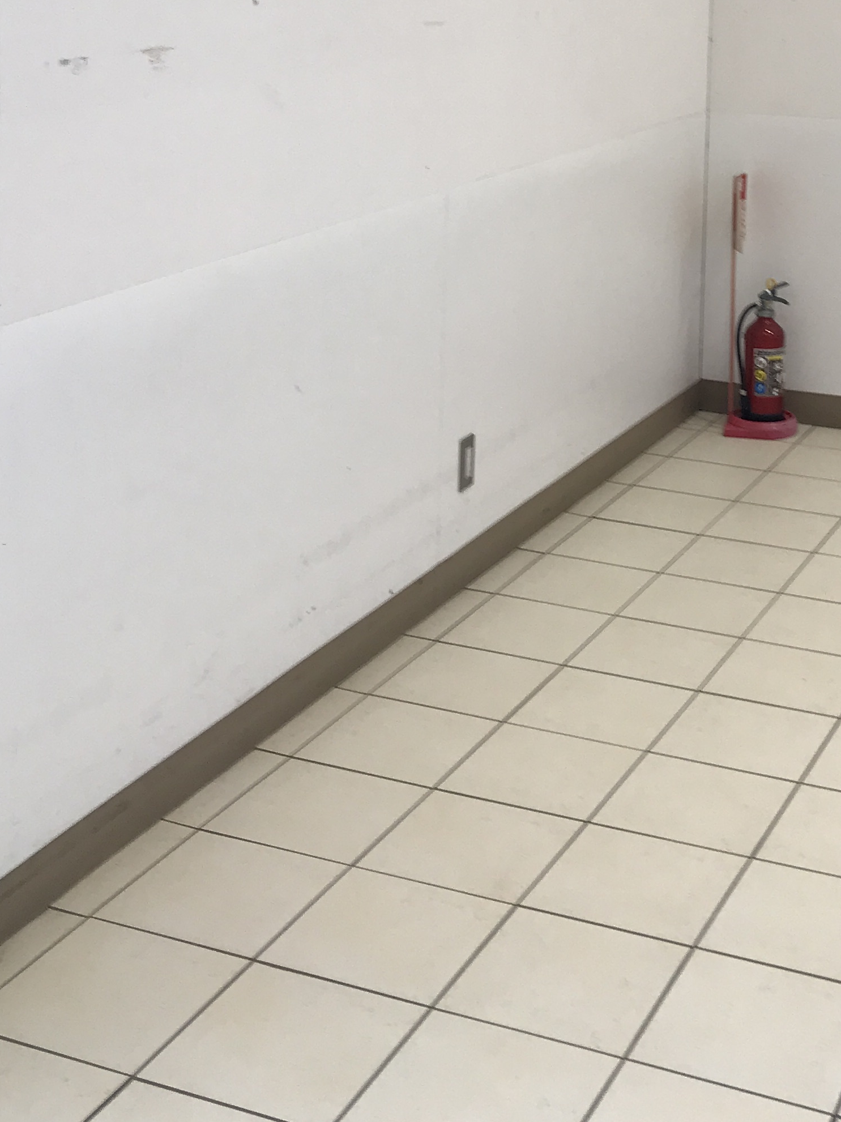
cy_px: 44
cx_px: 592
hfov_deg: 25.4
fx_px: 1847
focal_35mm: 57
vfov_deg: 31.6
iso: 20
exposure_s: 1/60
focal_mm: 3.99
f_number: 1.8
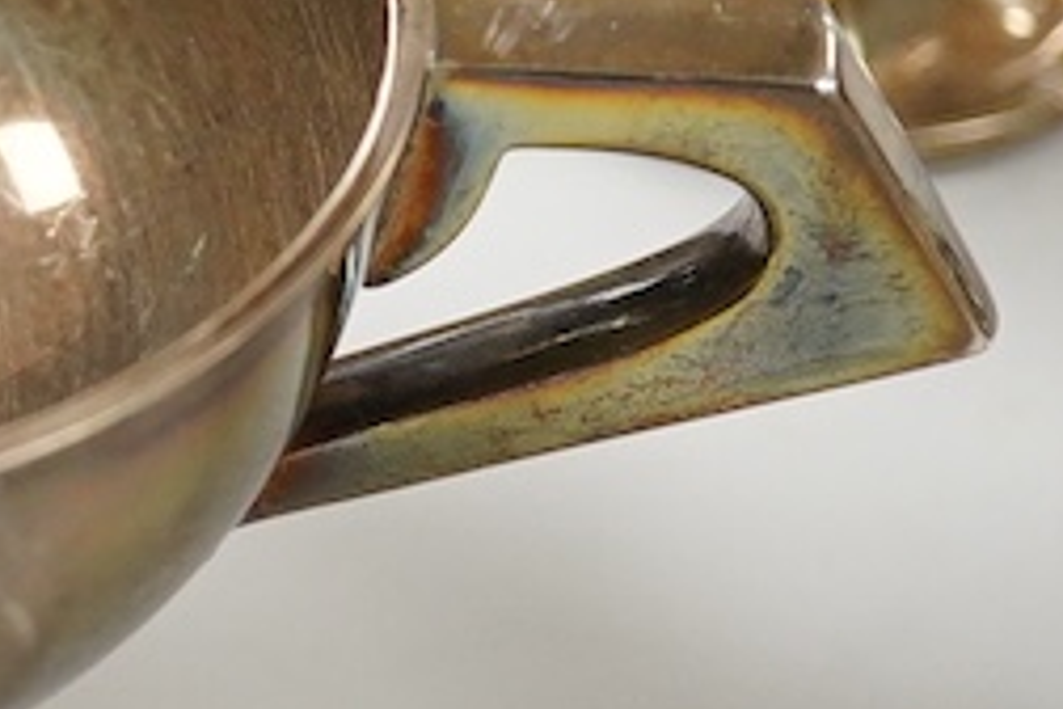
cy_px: 118
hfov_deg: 10.0
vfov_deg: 6.8
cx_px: -437
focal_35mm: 201
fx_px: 5935
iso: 2500
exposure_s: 1/500
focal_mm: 30
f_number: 3.5
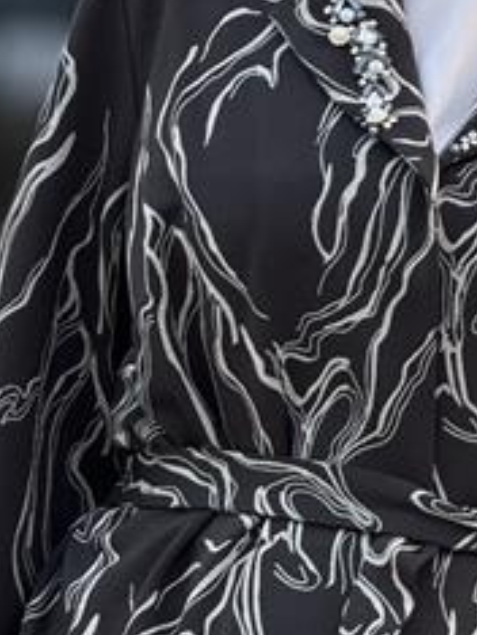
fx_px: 5007
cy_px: 15
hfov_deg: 5.4
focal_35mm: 273
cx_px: 426
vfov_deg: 7.2
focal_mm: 15.66
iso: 320
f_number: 2.8
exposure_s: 1/100
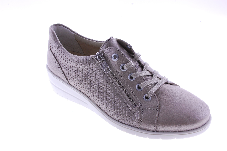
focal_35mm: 45
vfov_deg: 29.8
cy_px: 76
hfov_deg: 43.6
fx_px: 283
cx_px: 114
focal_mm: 30
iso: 800
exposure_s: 1/30
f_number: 13
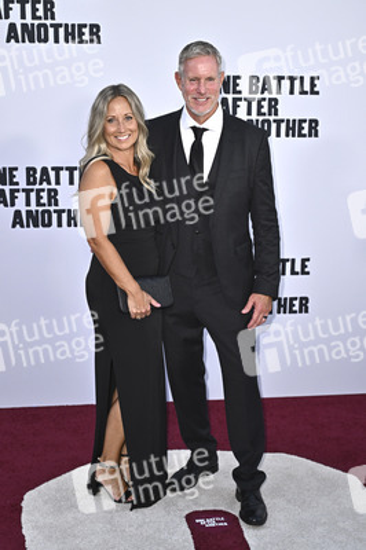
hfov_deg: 26.4
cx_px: 183
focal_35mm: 51
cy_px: 275
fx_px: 779
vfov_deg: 38.9
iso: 800
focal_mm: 51
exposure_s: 1/320
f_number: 5
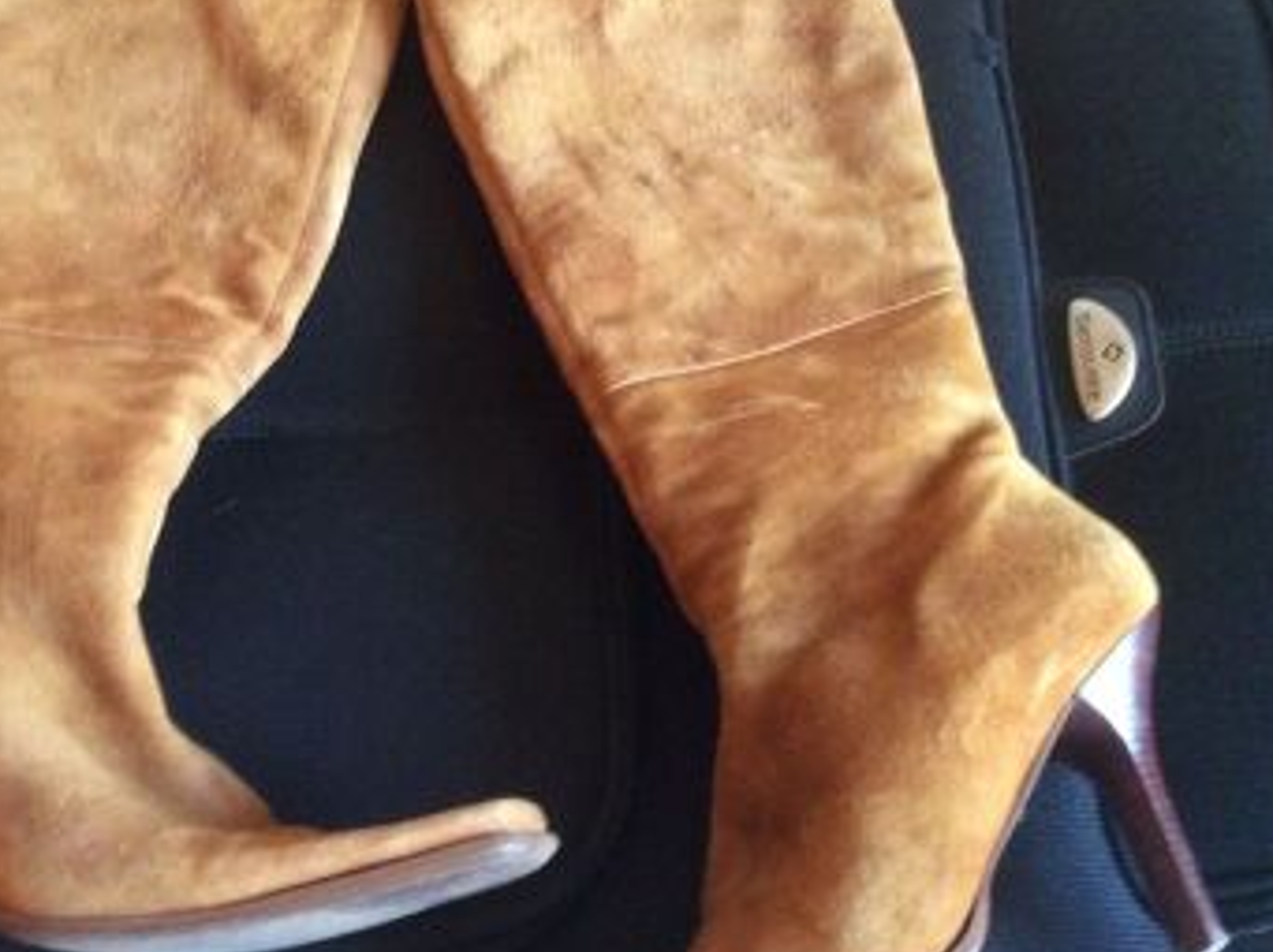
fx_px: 1653
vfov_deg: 32.1
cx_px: 508
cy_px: 528
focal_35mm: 45
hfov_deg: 41.9
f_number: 2.4
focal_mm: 3.3
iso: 320
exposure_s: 1/17
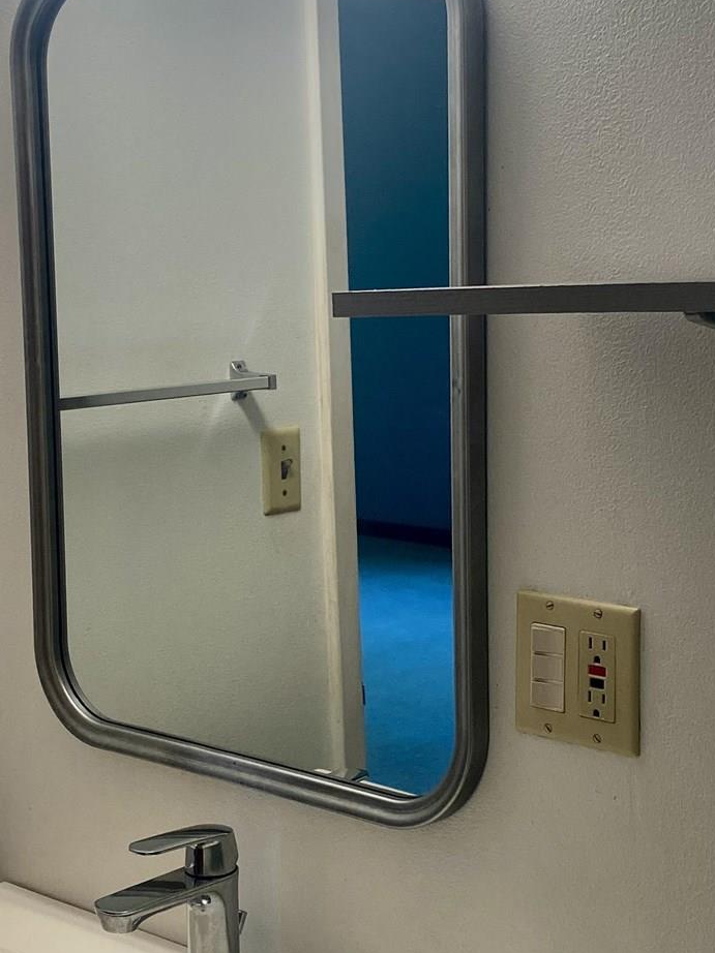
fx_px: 1791
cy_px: 453
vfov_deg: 29.8
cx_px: 381
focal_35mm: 65
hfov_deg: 22.6
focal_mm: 4.25
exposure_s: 1/120
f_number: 1.8
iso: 80
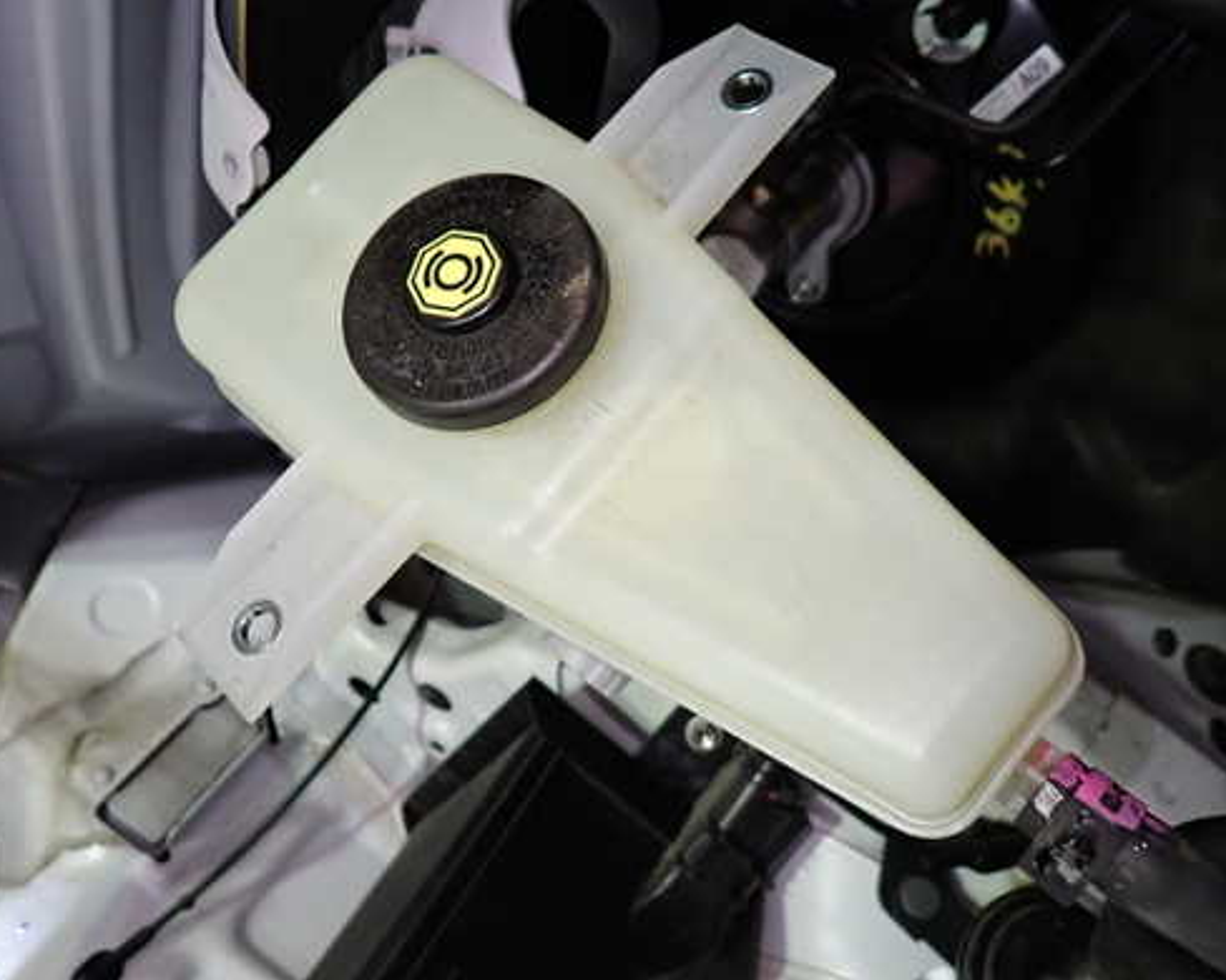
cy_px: 482
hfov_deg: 58.7
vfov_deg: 48.5
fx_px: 1088
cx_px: 658
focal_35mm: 30
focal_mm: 4.5
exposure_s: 1/30
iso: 200
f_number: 2
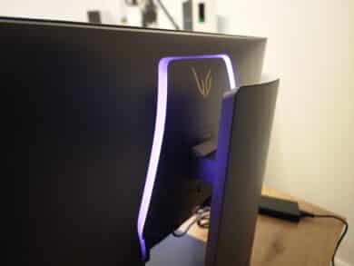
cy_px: 133
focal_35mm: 23
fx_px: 235
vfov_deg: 58.9
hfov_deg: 73.9
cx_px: 177
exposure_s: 1/33.3
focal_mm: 8.72
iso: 250
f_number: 1.63
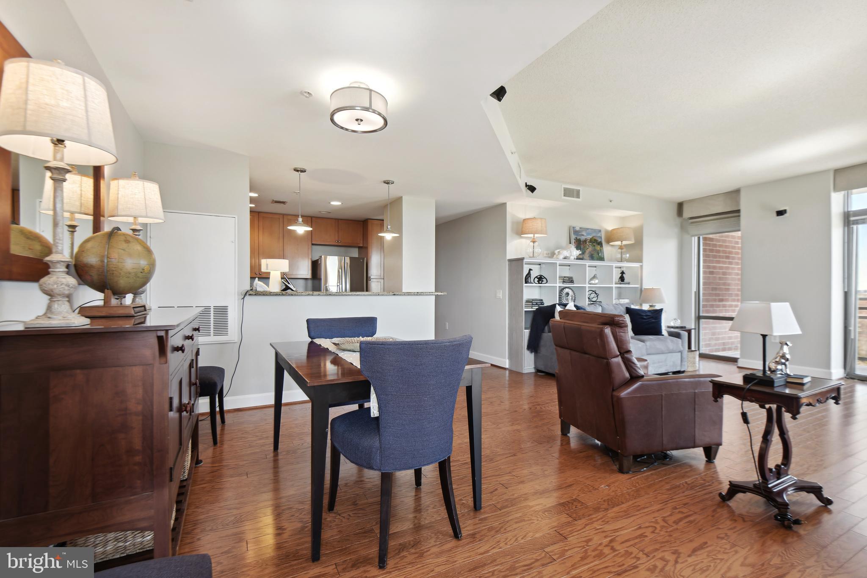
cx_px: 434
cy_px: 289
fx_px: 385
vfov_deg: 73.7
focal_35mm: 16
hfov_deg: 96.7
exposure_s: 1/25
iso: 200
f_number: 8
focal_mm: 16
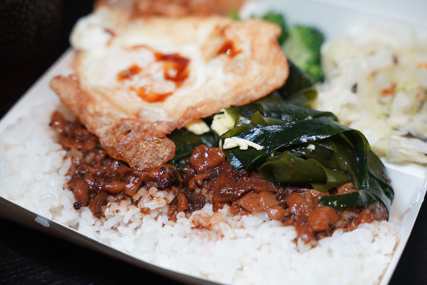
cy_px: 142
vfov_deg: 18.2
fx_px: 890
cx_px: 214
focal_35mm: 75
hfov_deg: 27.0
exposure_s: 1/80
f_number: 4
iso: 250
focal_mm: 75
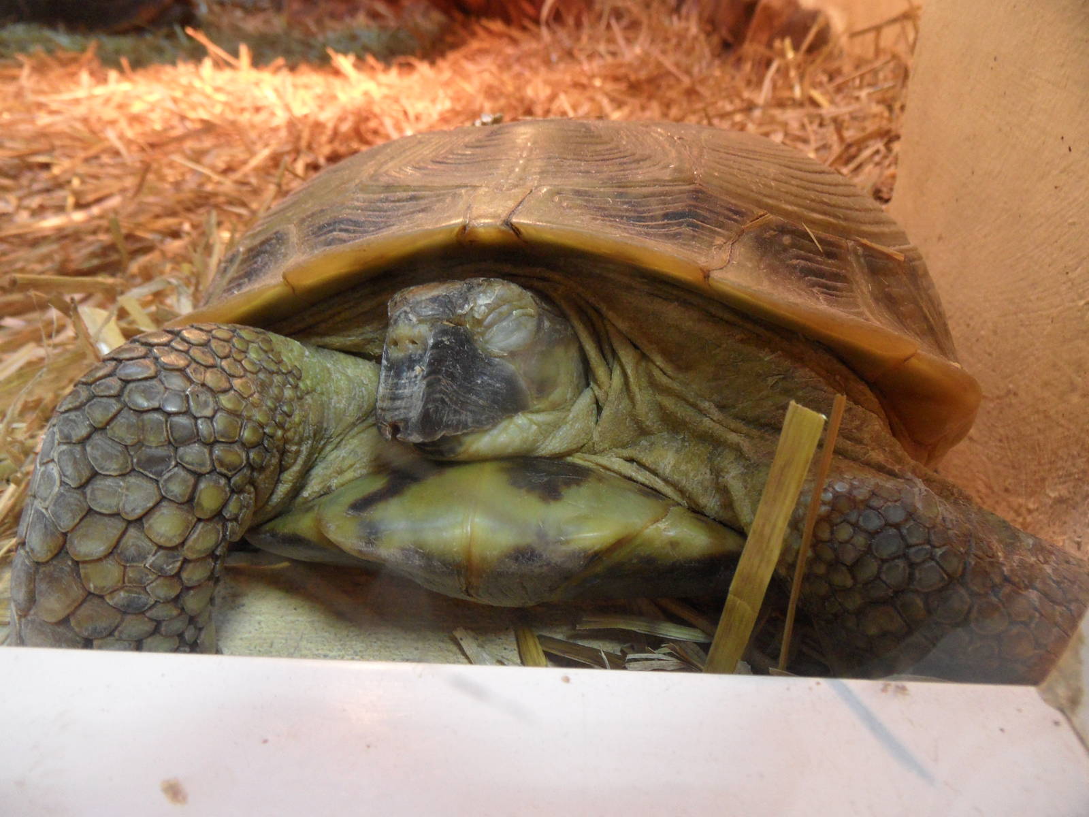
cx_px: 544
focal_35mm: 24
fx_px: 755
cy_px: 408
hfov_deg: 71.6
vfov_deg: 56.8
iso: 200
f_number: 3.2
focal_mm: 3.9
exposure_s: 1/8
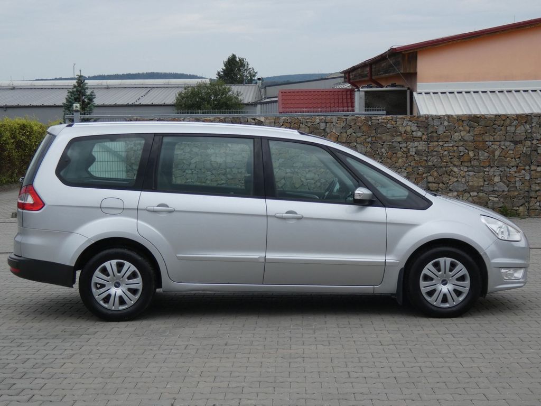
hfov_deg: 31.7
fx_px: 953
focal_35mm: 61
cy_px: 203
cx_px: 270
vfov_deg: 24.0
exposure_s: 1/400
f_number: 4.1
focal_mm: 10.8
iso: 80
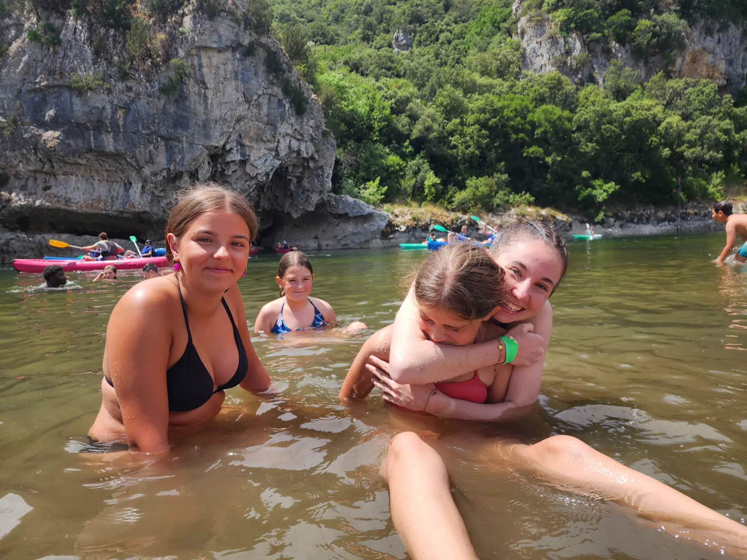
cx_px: 374
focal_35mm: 23
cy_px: 280
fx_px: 496
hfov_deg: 73.9
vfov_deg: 58.9
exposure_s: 1/707
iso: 12
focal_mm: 6.4
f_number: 1.8
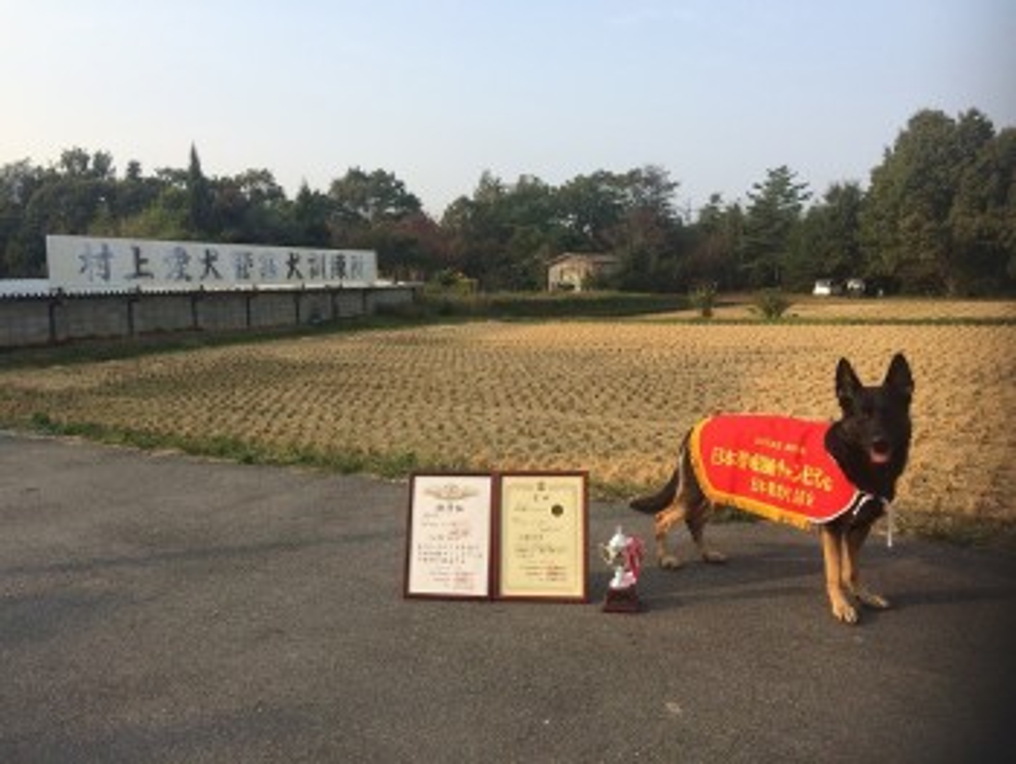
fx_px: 852
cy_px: 382
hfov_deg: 61.6
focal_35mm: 29
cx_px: 508
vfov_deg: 48.3
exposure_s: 1/1244
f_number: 2.2
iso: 32
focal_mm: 4.15
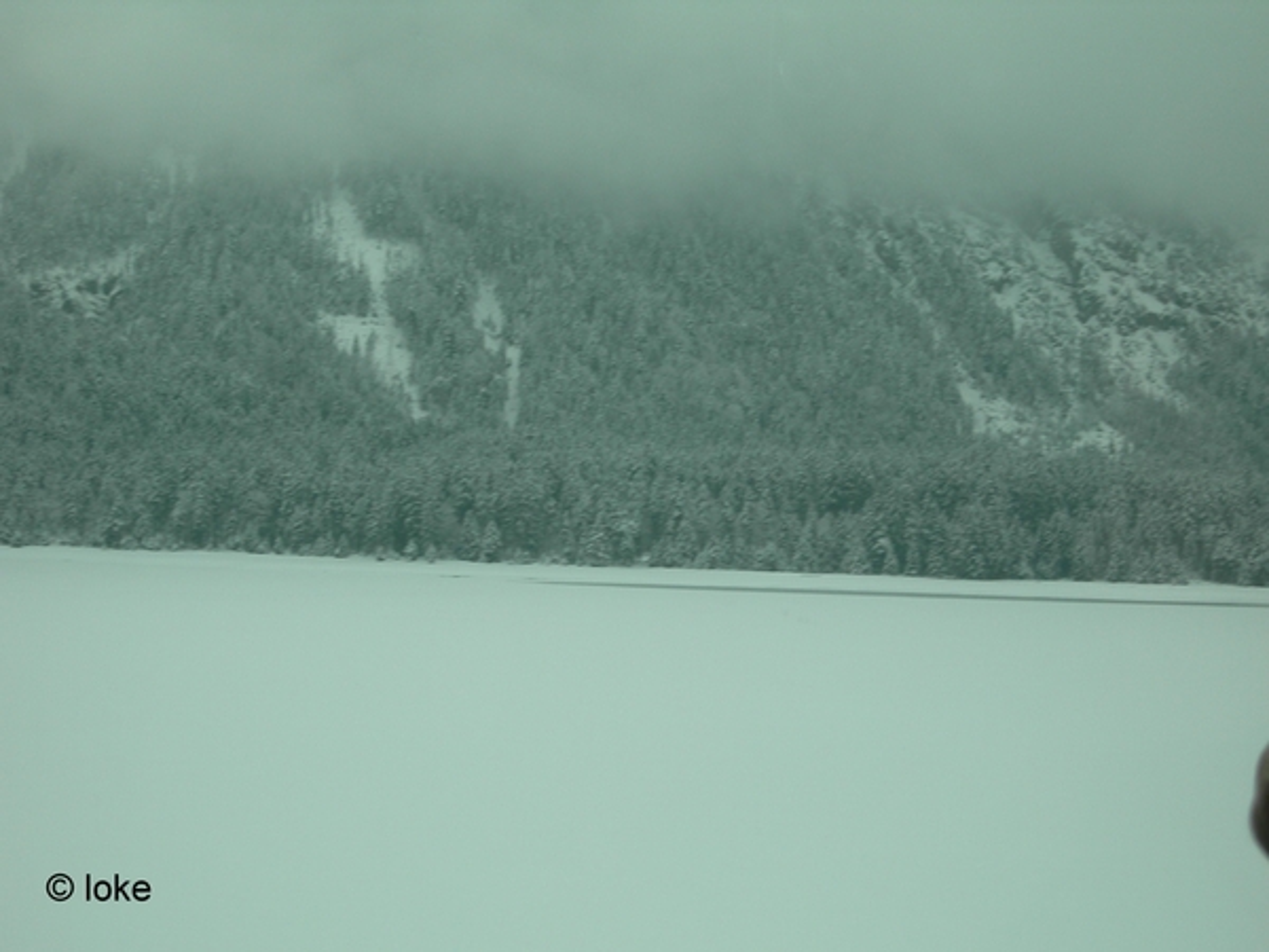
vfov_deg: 13.1
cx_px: 634
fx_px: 4143
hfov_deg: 17.4
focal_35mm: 113
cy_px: 476
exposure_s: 1/120
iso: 50
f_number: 8.2
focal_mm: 23.4
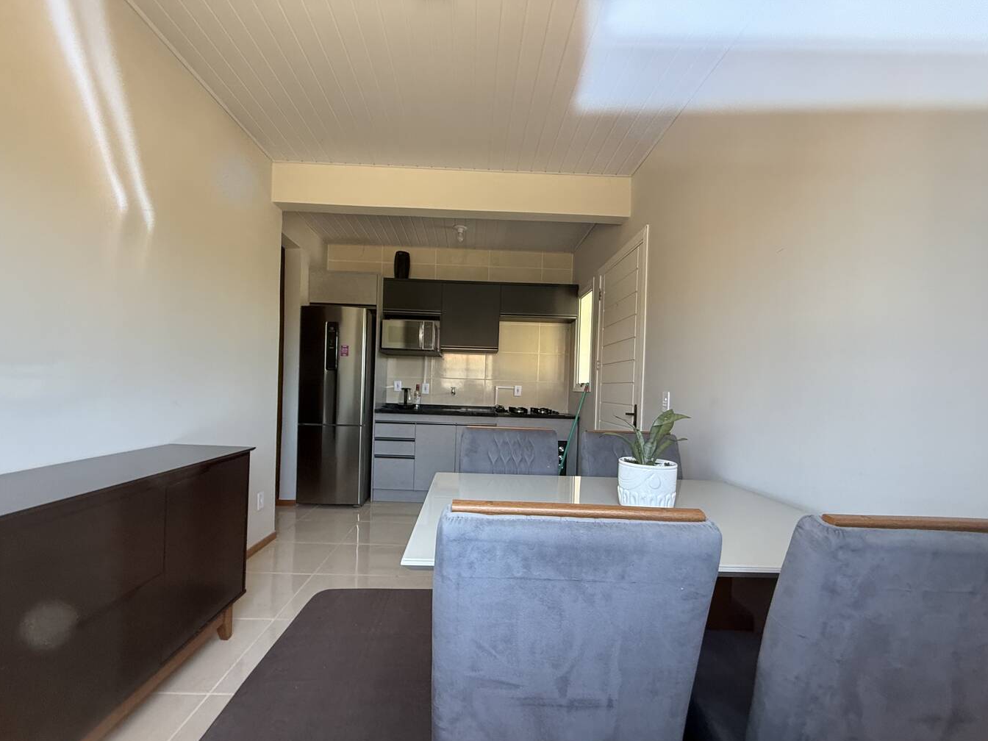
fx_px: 428
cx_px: 487
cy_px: 395
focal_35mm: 15
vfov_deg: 81.6
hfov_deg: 98.2
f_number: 2.2
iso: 200
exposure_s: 1/99
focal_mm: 2.22
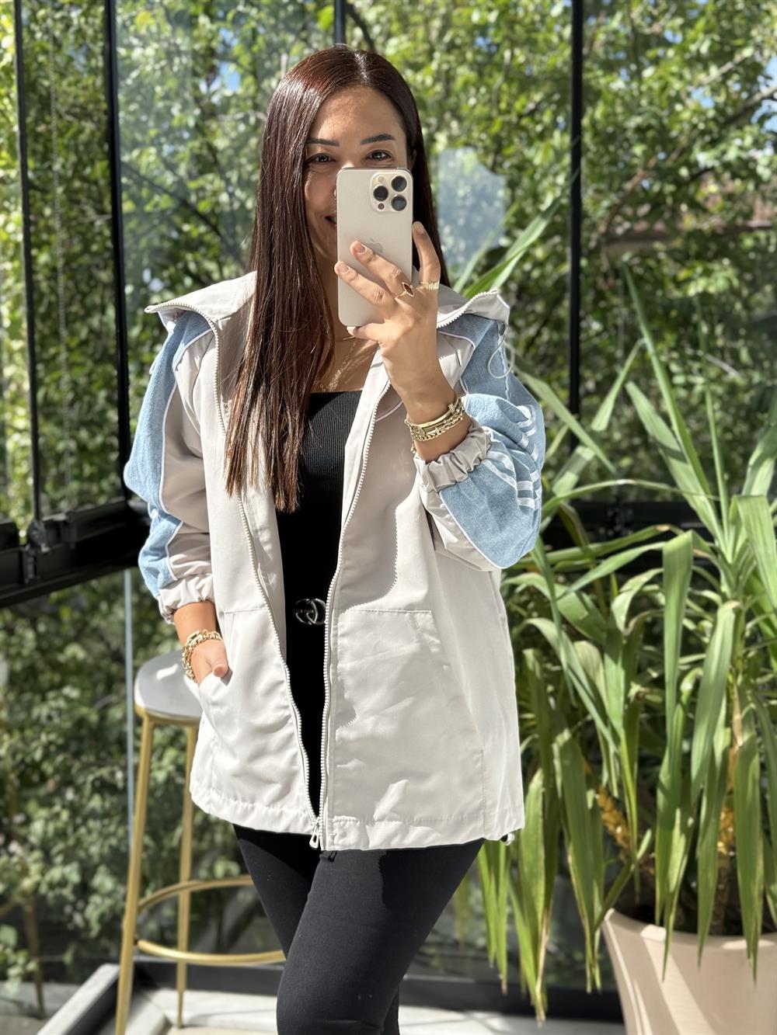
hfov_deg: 30.3
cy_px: 518
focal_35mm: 48
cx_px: 388
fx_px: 1436
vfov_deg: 39.7
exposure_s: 1/769
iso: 64
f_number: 1.78
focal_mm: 6.76
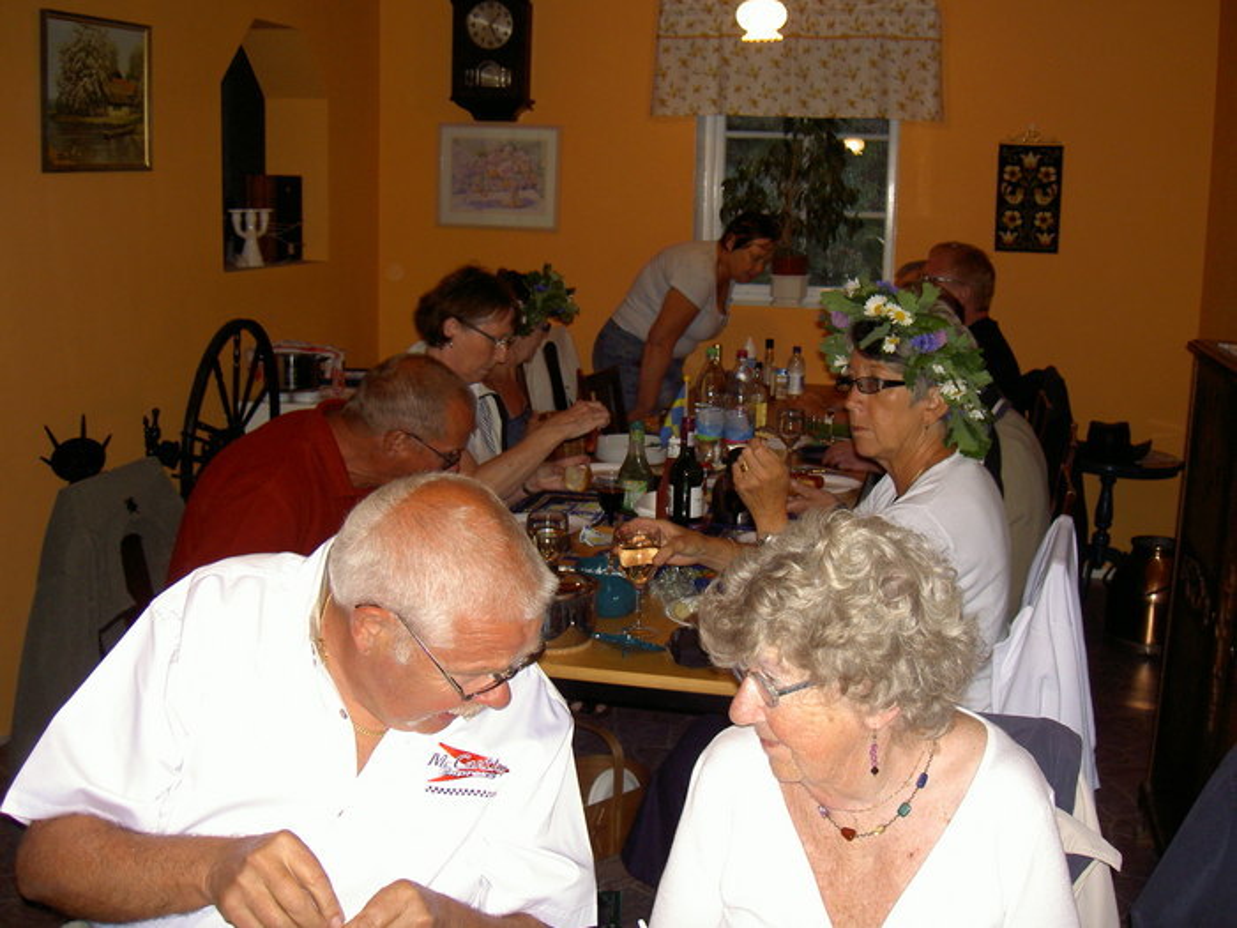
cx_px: 618
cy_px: 464
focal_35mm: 39
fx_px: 1394
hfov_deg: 47.9
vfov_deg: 36.8
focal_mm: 8
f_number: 2.8
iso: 100
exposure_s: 1/60
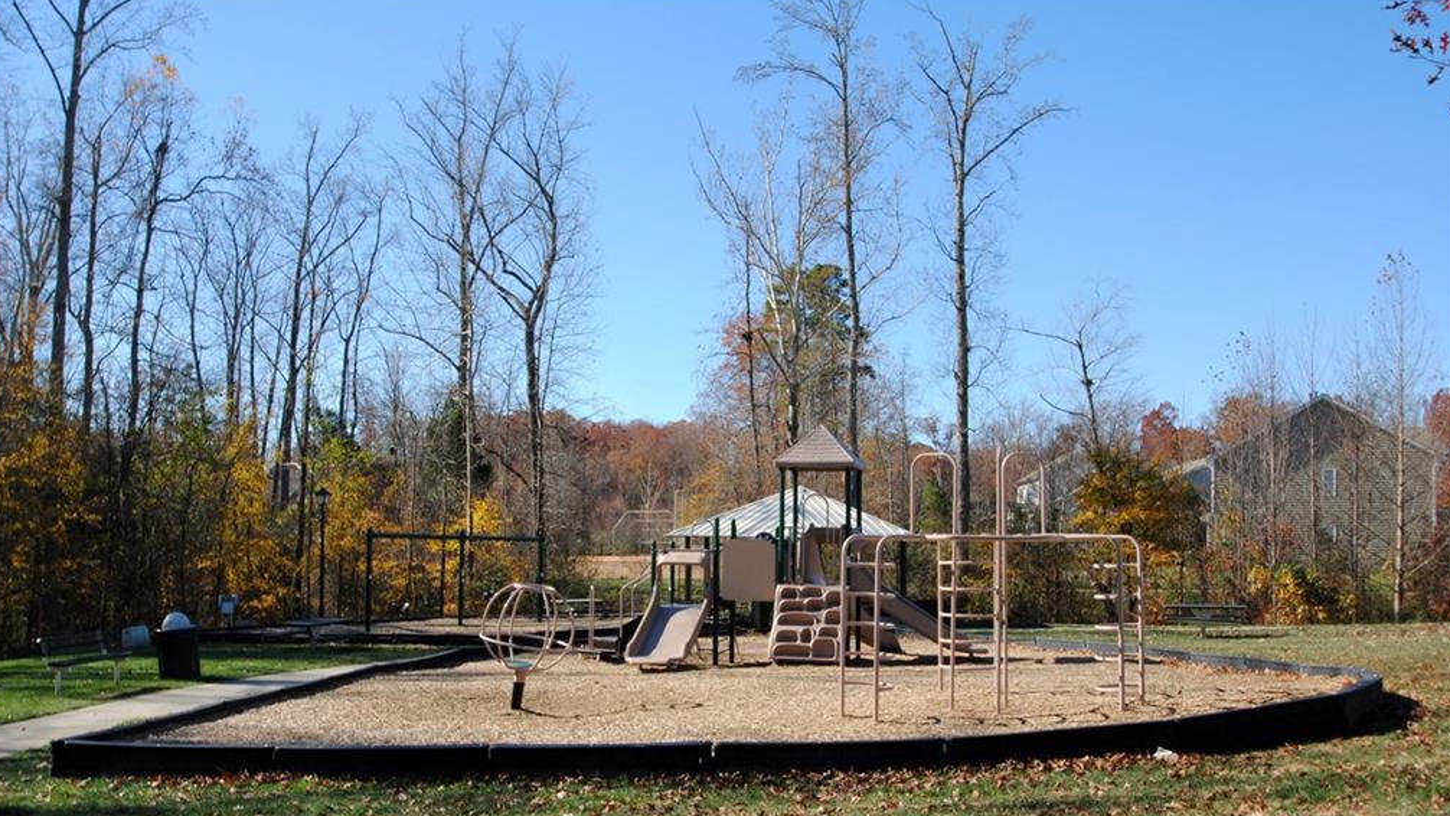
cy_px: 480
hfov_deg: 61.0
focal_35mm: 32
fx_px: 1230
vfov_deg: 36.6
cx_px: 721
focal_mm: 20
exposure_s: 1/200
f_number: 7.1
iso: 100
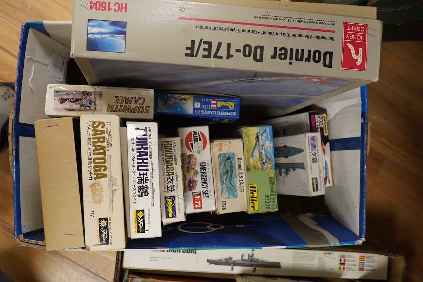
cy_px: 141
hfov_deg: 43.6
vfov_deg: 29.9
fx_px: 529
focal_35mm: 45
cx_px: 212
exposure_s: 1/100
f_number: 9
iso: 2000
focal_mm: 30
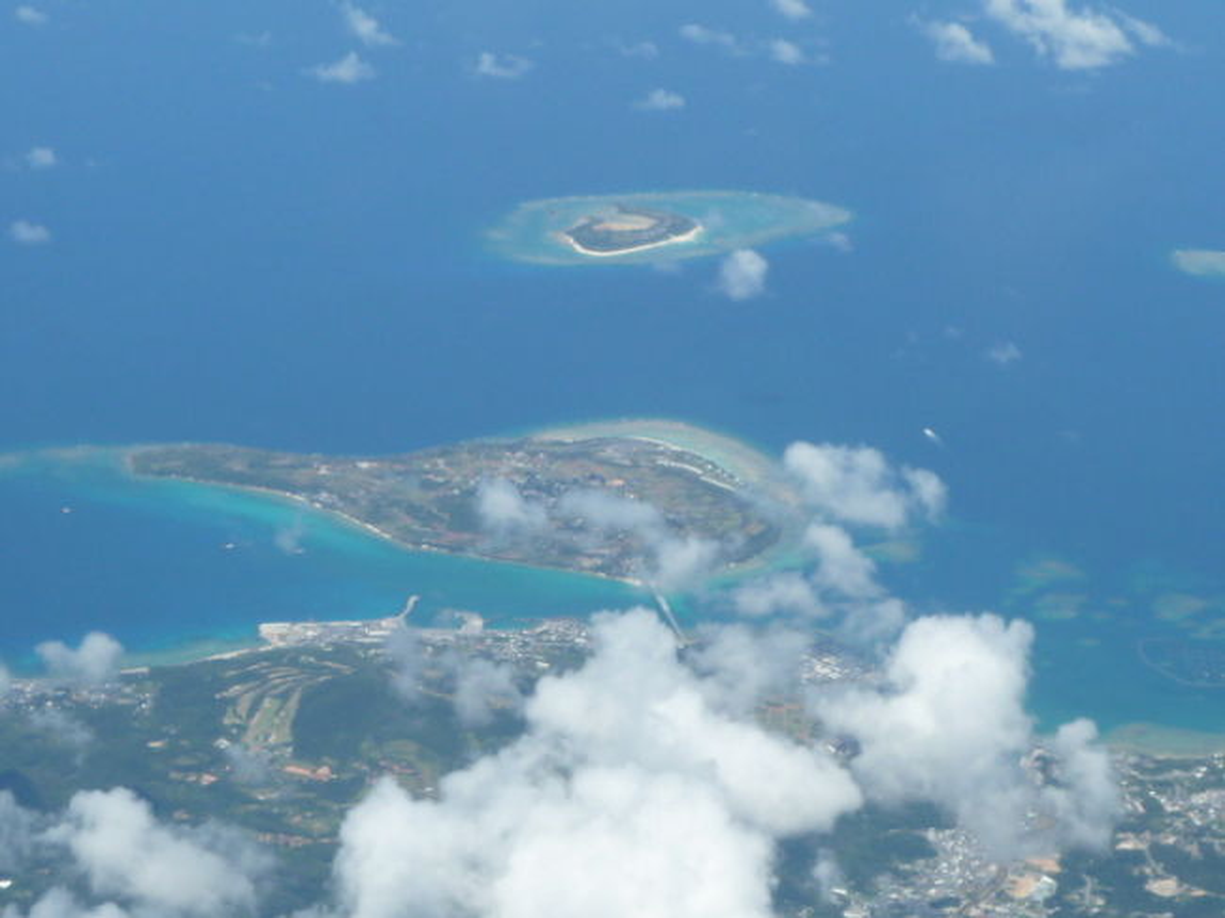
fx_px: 3750
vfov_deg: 14.0
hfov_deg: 18.6
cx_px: 612
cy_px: 459
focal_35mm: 106
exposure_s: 1/500
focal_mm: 10.4
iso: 100
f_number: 4.7
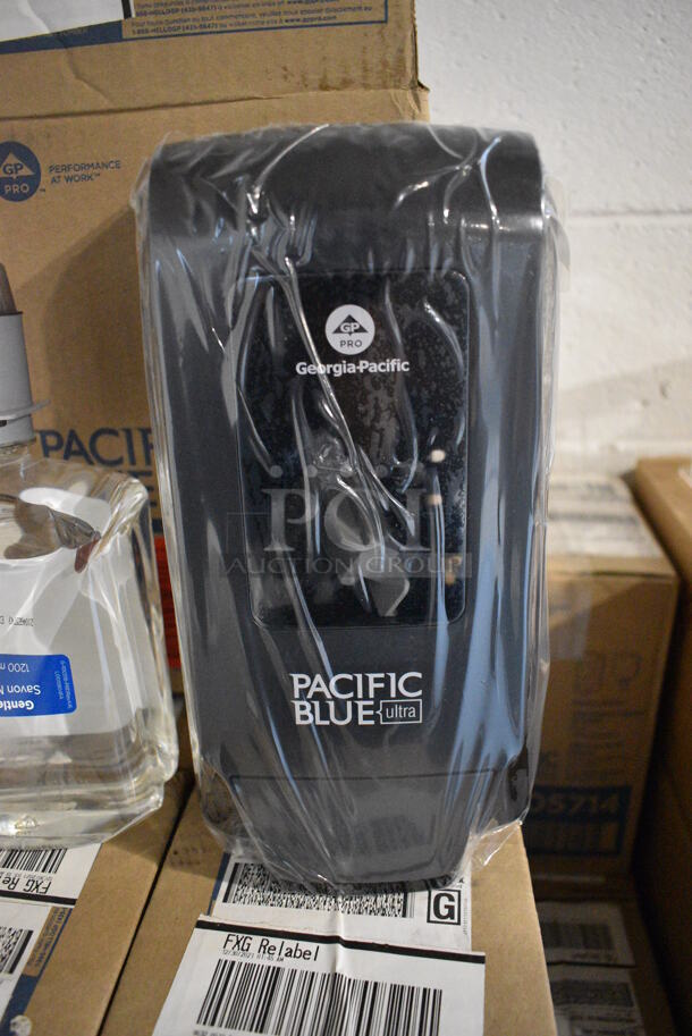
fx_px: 777
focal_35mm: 27
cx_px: 346
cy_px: 518
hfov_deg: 48.0
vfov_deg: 67.3
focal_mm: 18
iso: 8000
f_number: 3.5
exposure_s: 1/125
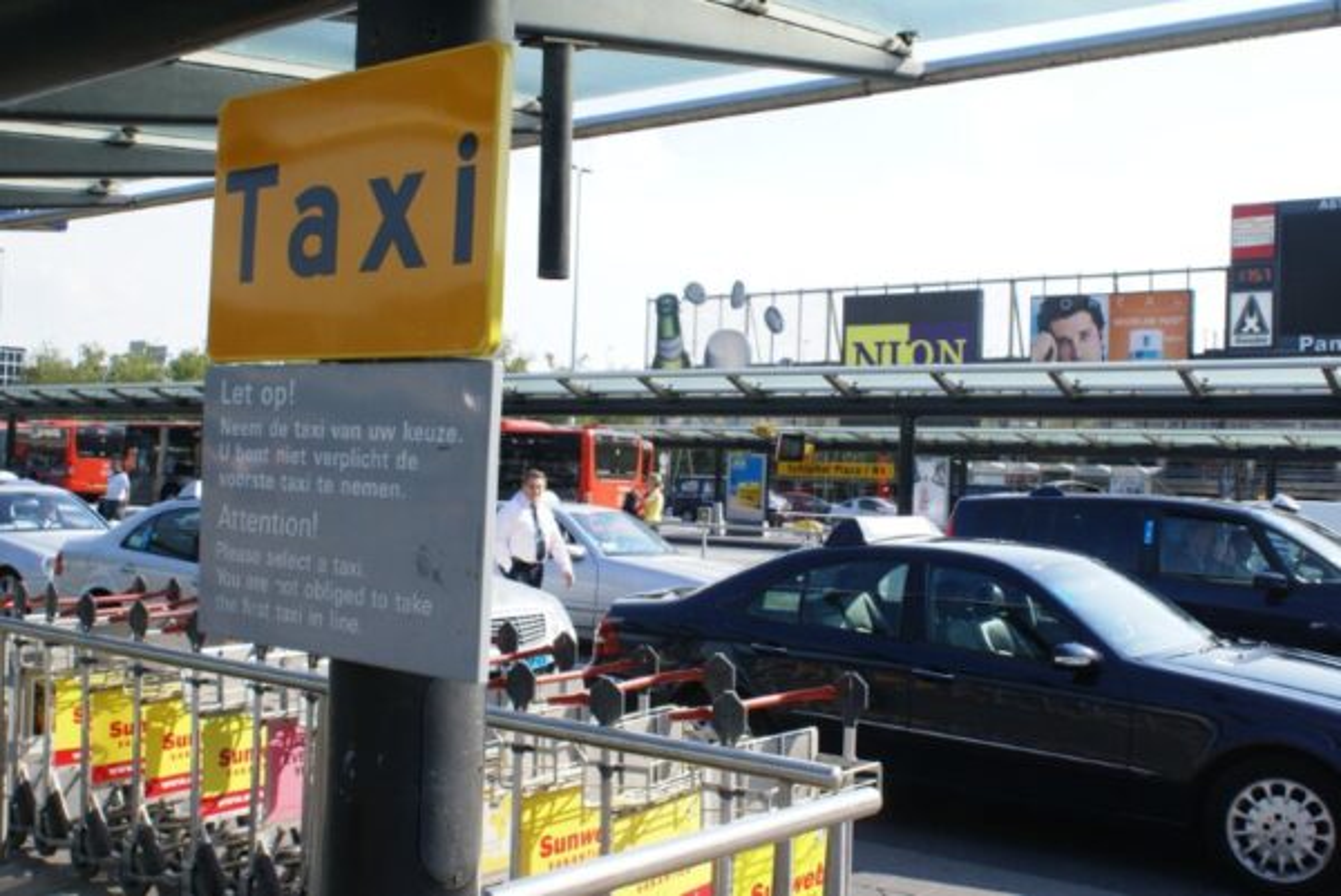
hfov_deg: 49.5
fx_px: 1454
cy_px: 448
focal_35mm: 39
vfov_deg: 34.3
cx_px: 670
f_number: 9
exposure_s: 1/125
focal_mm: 26
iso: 100
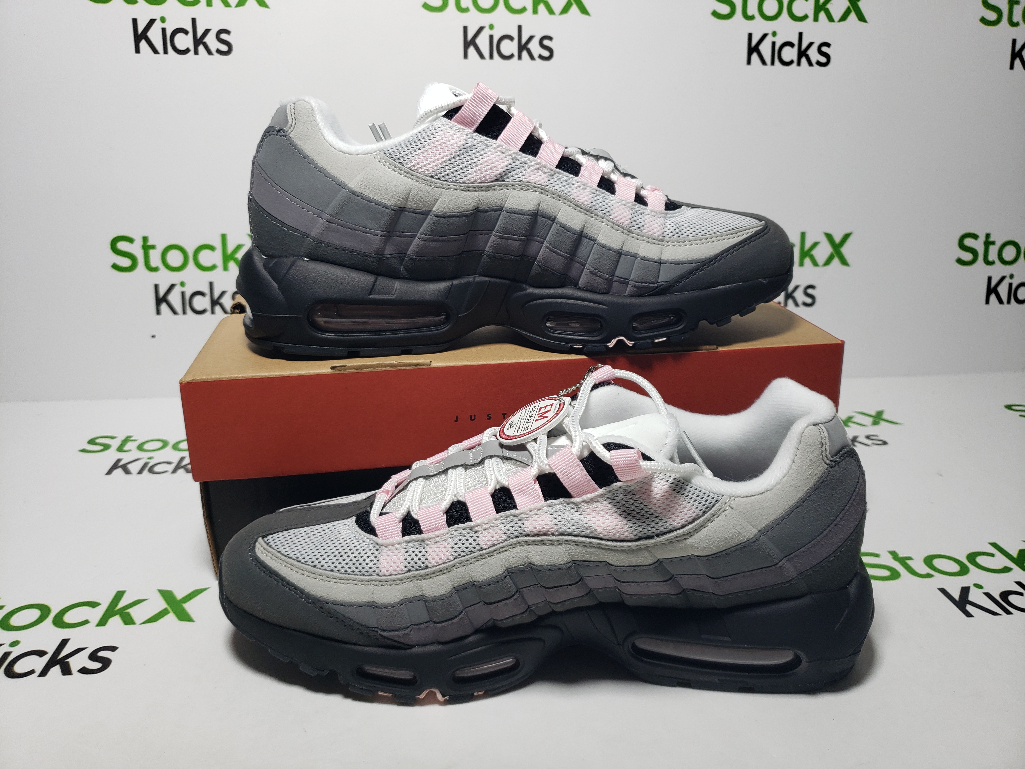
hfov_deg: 67.3
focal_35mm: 26
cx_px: 512
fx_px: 770
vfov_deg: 53.1
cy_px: 384
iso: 50
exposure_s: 1/407
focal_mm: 4.3
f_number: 1.5
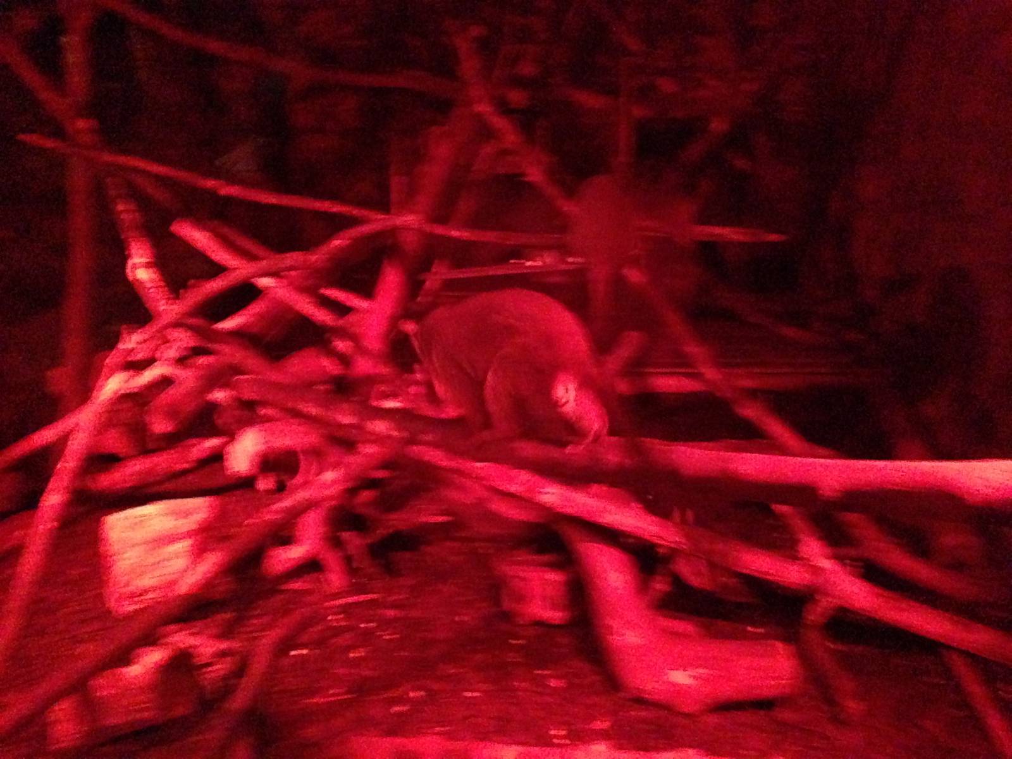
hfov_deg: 29.4
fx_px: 1930
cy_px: 380
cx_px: 506
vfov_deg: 22.3
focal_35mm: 66
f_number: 2.4
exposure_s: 1/15
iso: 2500
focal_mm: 4.12
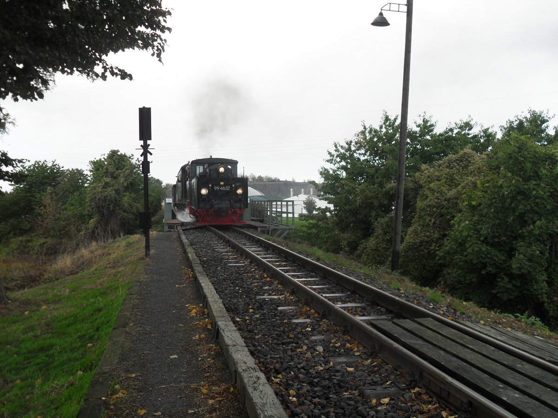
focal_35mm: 35
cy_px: 209
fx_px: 564
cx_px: 279
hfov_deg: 52.6
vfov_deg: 40.7
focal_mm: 6.2
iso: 100
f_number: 2.8
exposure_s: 1/350
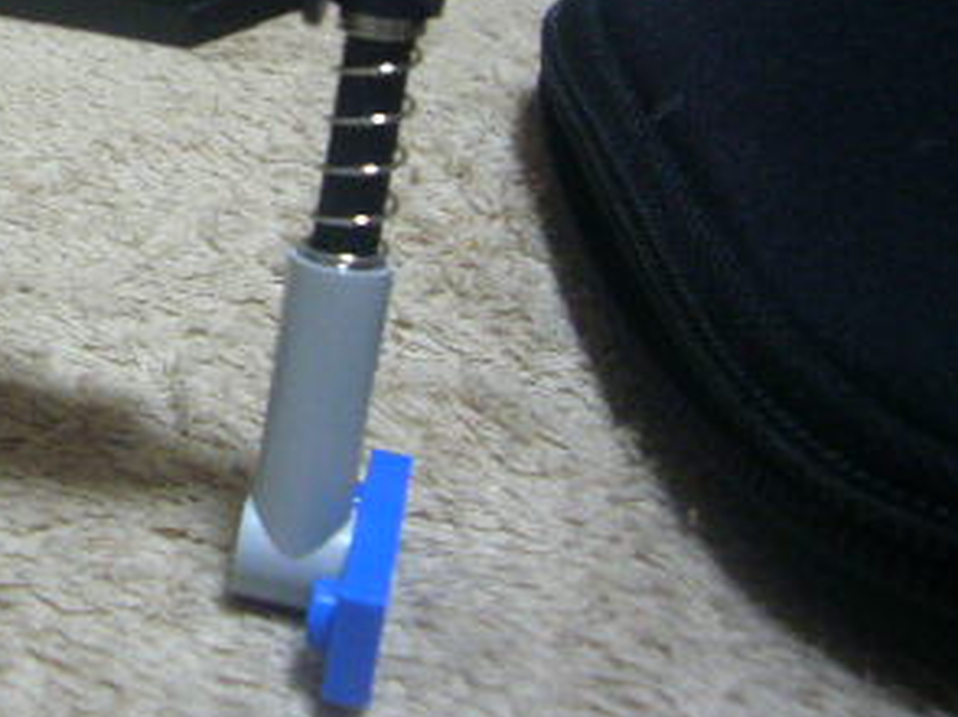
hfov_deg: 30.1
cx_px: 62
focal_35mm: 61
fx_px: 1687
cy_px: 33
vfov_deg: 23.2
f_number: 2.8
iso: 200
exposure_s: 1/8
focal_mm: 4.6
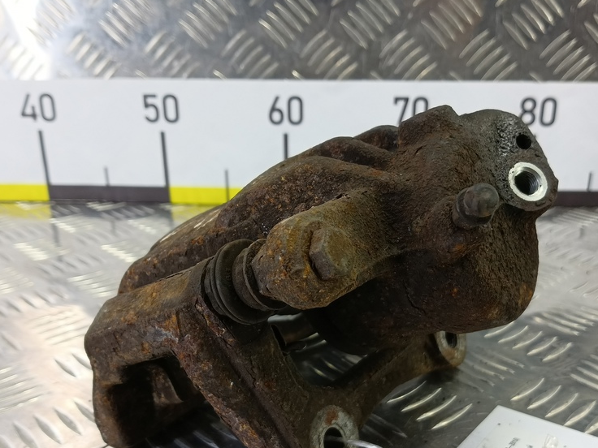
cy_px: 300
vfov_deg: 43.5
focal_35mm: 32
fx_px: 553
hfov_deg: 56.7
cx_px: 330
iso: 149
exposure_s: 1/50
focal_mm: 4.11
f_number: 1.6
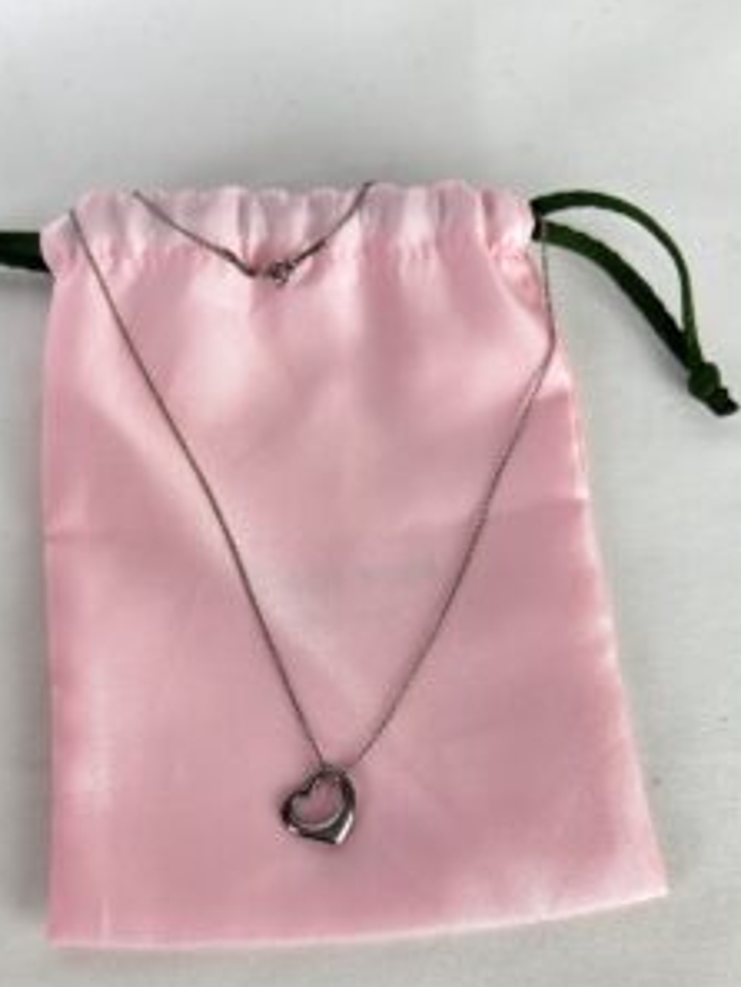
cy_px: 605
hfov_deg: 40.6
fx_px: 998
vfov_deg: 52.2
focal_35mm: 35
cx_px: 322
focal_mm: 5.7
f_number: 1.5
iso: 50
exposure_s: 1/100
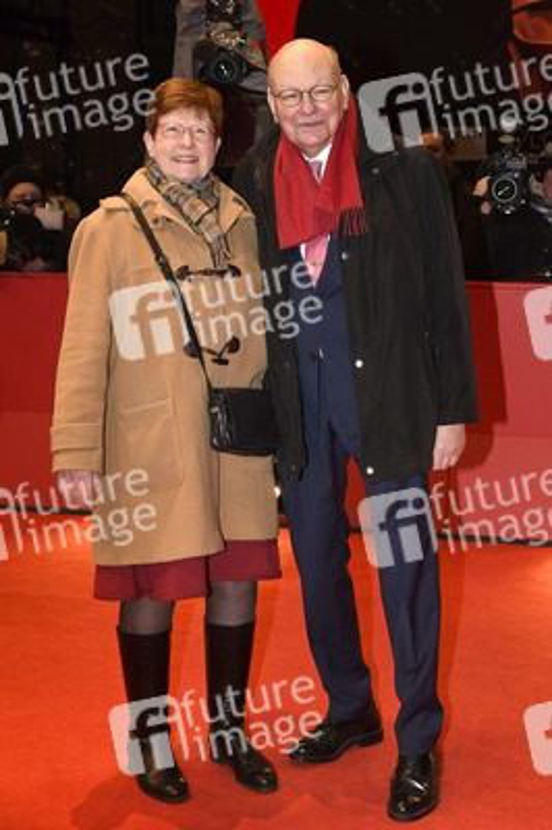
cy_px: 415
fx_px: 1313
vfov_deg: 35.1
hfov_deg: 23.7
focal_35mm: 57
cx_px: 276
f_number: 6.3
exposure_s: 1/250
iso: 1000
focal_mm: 38
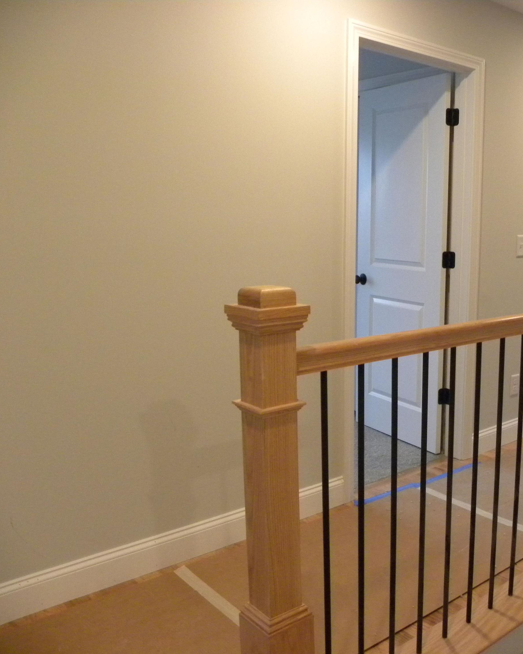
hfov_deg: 41.5
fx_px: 658
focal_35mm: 34
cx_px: 417
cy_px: 326
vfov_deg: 52.8
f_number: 2.8
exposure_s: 1/41.3
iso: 400
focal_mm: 4.6
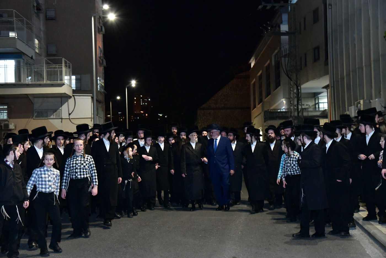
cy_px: 129
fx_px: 557
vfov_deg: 26.0
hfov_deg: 38.2
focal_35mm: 52
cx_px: 193
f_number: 5.6
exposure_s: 1/100
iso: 16000
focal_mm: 52
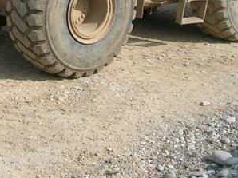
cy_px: -40
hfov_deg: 20.3
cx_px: 10
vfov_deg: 15.1
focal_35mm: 94
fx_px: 646
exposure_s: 1/320
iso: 50
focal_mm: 5.4
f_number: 4.8
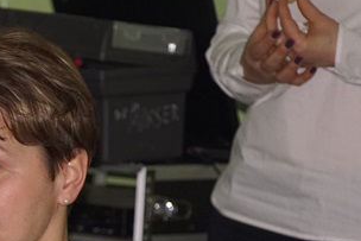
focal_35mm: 543
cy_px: 346
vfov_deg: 2.5
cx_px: -5
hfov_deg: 3.8
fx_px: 5447
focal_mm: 110
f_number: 5.6
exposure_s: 1/60
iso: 1000
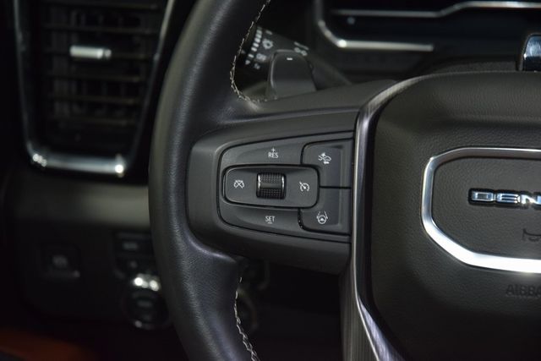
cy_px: 180
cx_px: 270
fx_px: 1578
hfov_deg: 19.5
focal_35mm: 105
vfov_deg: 13.0
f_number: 4.5
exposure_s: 1/30
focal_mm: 70
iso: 1400
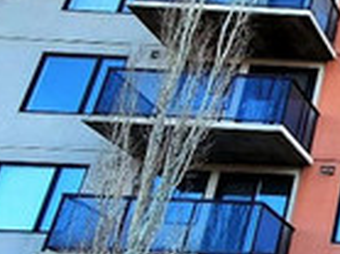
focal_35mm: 64
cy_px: 183
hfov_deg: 21.2
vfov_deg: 22.7
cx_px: 601
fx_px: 628
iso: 50
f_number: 2.2
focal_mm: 1.8
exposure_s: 1/152
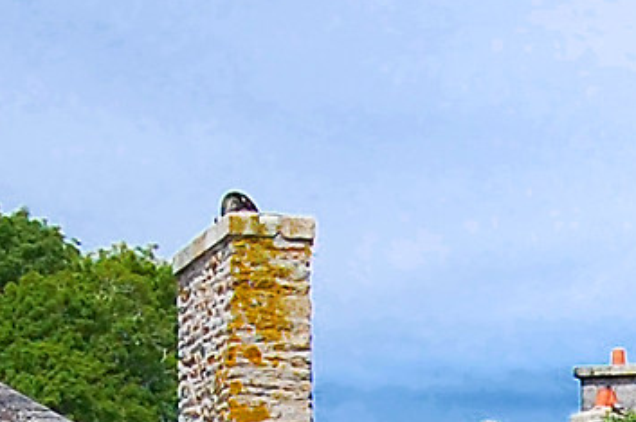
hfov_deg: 6.5
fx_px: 5580
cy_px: 1011
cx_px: 762
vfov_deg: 4.2
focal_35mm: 316
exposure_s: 1/160
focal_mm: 31
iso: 200
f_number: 6.3
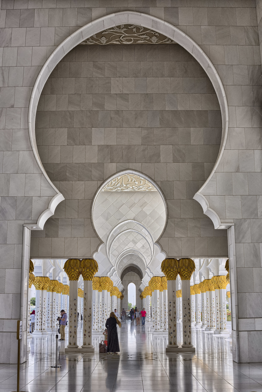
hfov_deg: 32.6
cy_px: 196
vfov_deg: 47.4
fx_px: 448
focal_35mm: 41
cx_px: 131
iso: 200
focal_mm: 27
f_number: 8
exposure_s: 1/210
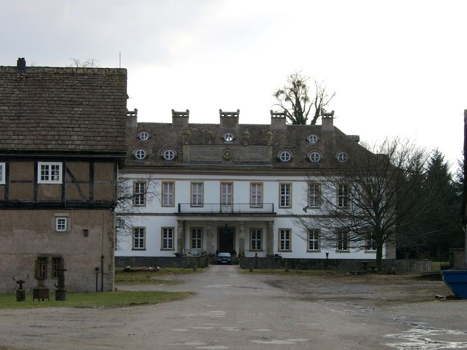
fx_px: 1322
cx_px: 233
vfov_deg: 15.1
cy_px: 176
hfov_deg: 20.0
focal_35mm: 98
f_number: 4
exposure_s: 1/254
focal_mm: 20.05
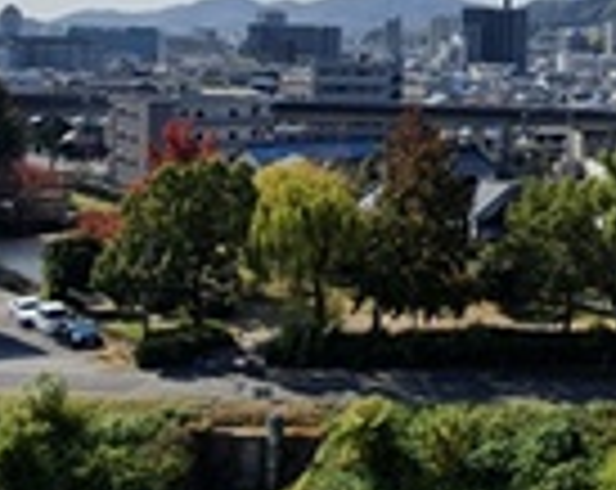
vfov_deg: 28.1
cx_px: 670
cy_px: 58
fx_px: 946
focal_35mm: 52
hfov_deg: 32.0
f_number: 2.2
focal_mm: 1.8
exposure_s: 1/2012
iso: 50
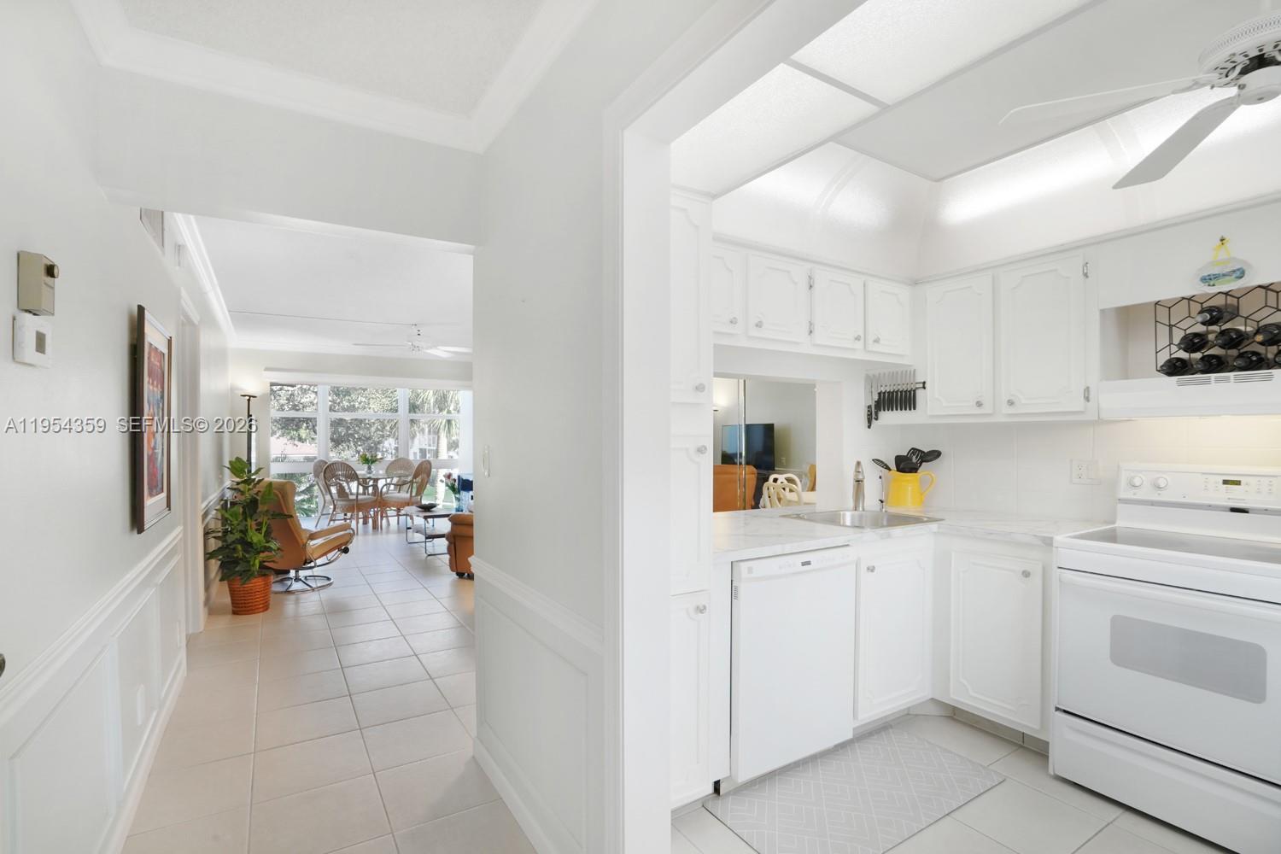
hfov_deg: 96.7
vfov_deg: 73.7
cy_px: 427
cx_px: 640
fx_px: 569
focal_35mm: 16
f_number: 11
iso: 1600
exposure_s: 1/15
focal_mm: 16
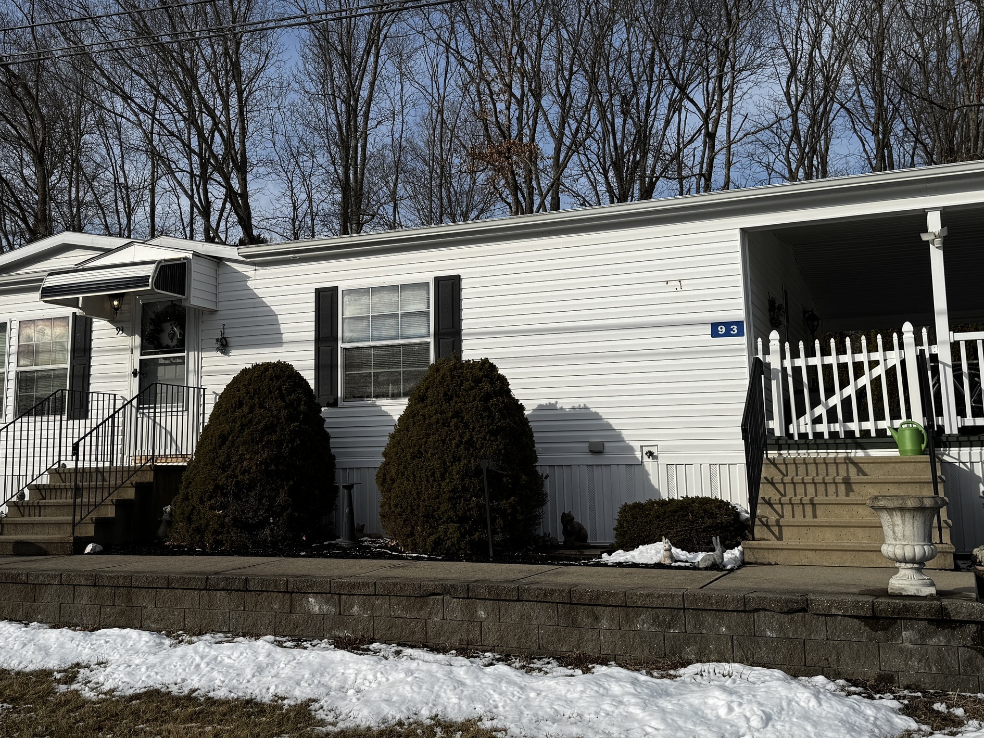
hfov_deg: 47.5
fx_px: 1109
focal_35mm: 39
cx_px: 383
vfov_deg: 36.7
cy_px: 313
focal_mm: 6.76
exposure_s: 1/5814
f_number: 1.78
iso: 80
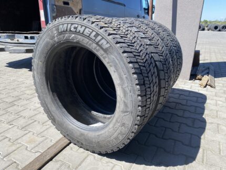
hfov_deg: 67.3
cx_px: 113
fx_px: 170
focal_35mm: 26
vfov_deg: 53.1
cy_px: 85
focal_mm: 4.25
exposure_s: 1/998
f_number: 1.8
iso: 32
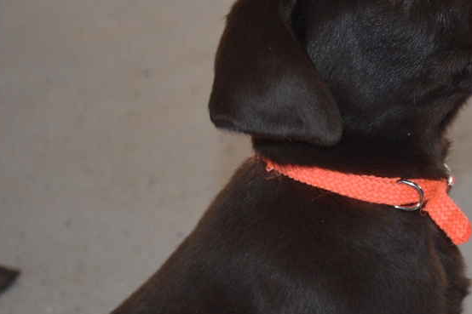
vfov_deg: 9.4
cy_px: 88
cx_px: 421
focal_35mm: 146
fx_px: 1915
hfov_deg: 13.9
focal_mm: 45
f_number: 5.3
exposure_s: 1/60
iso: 1000
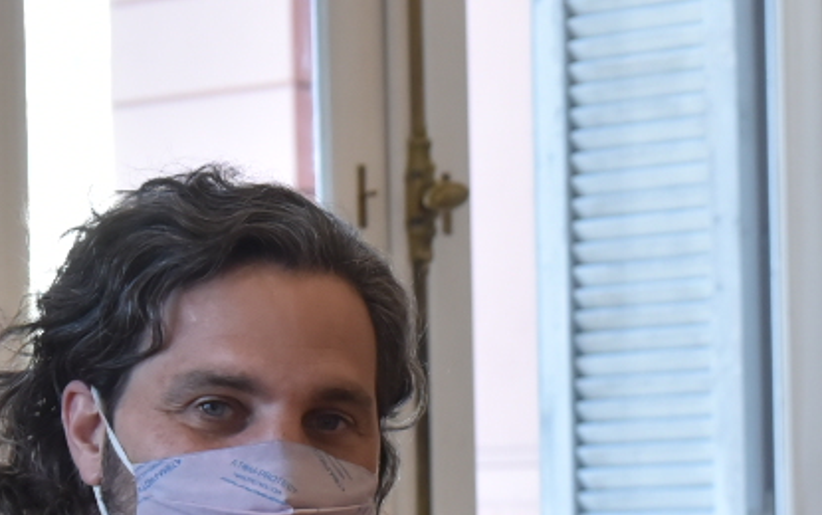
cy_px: 493
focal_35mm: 151
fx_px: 3385
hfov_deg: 13.4
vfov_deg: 8.7
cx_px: 1002
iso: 1600
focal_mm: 38
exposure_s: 1/500
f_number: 5
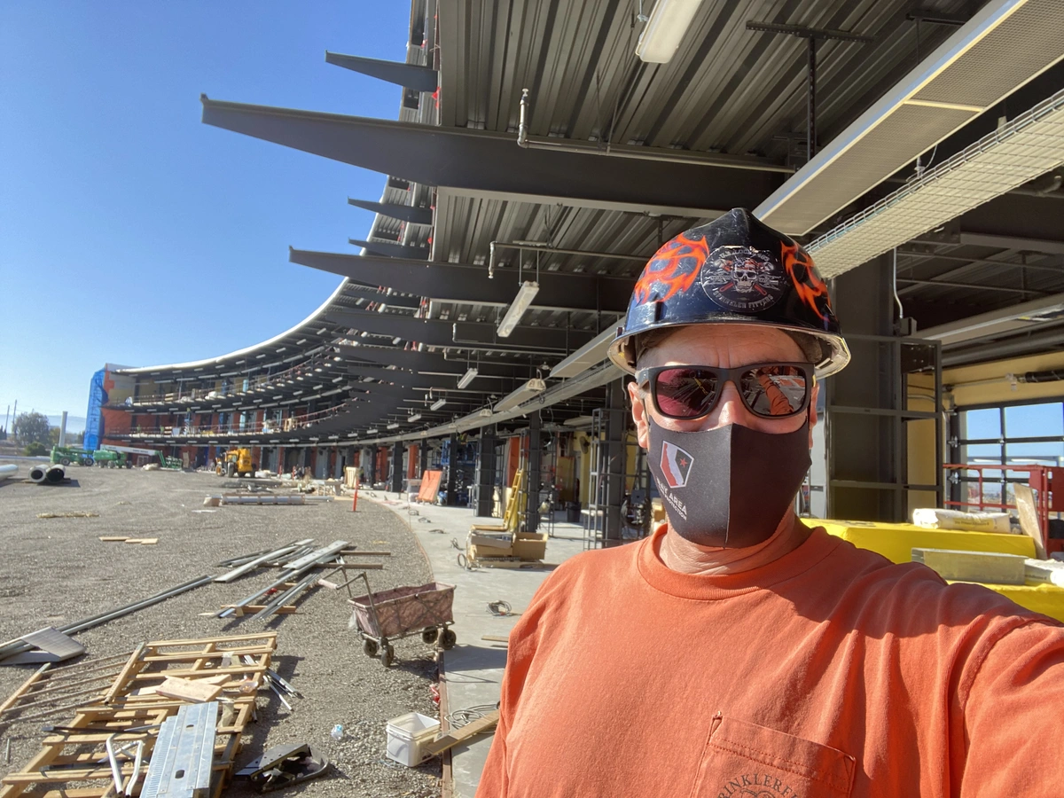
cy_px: 399
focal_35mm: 23
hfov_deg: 73.9
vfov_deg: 58.9
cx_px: 532
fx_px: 707
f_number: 2.2
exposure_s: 1/252
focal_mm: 2.71
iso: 25
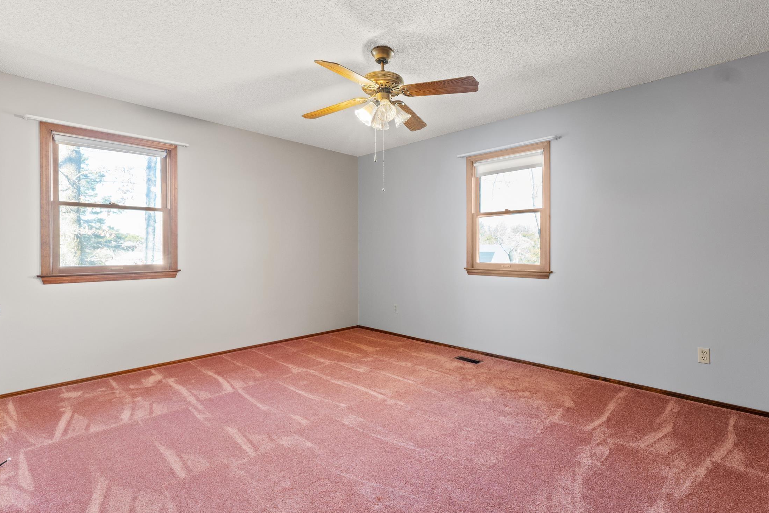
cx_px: 420
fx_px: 363
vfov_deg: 70.4
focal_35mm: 17
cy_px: 254
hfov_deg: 93.0
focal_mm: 10
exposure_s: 1/1.67
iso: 320
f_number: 8
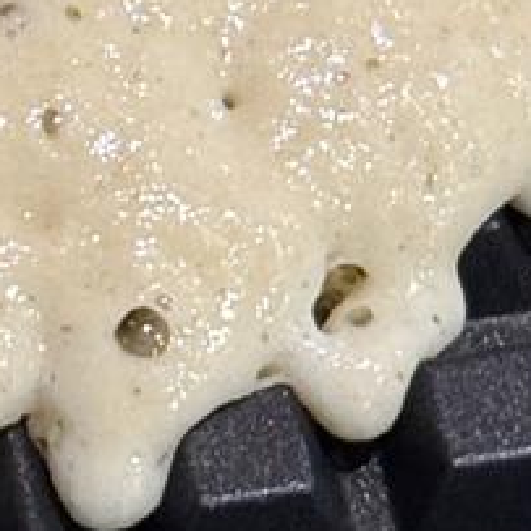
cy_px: -947
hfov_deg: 5.2
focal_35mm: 334
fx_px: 5797
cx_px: 81
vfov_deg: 5.0
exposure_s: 1/60
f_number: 1.78
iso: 160
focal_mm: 6.76
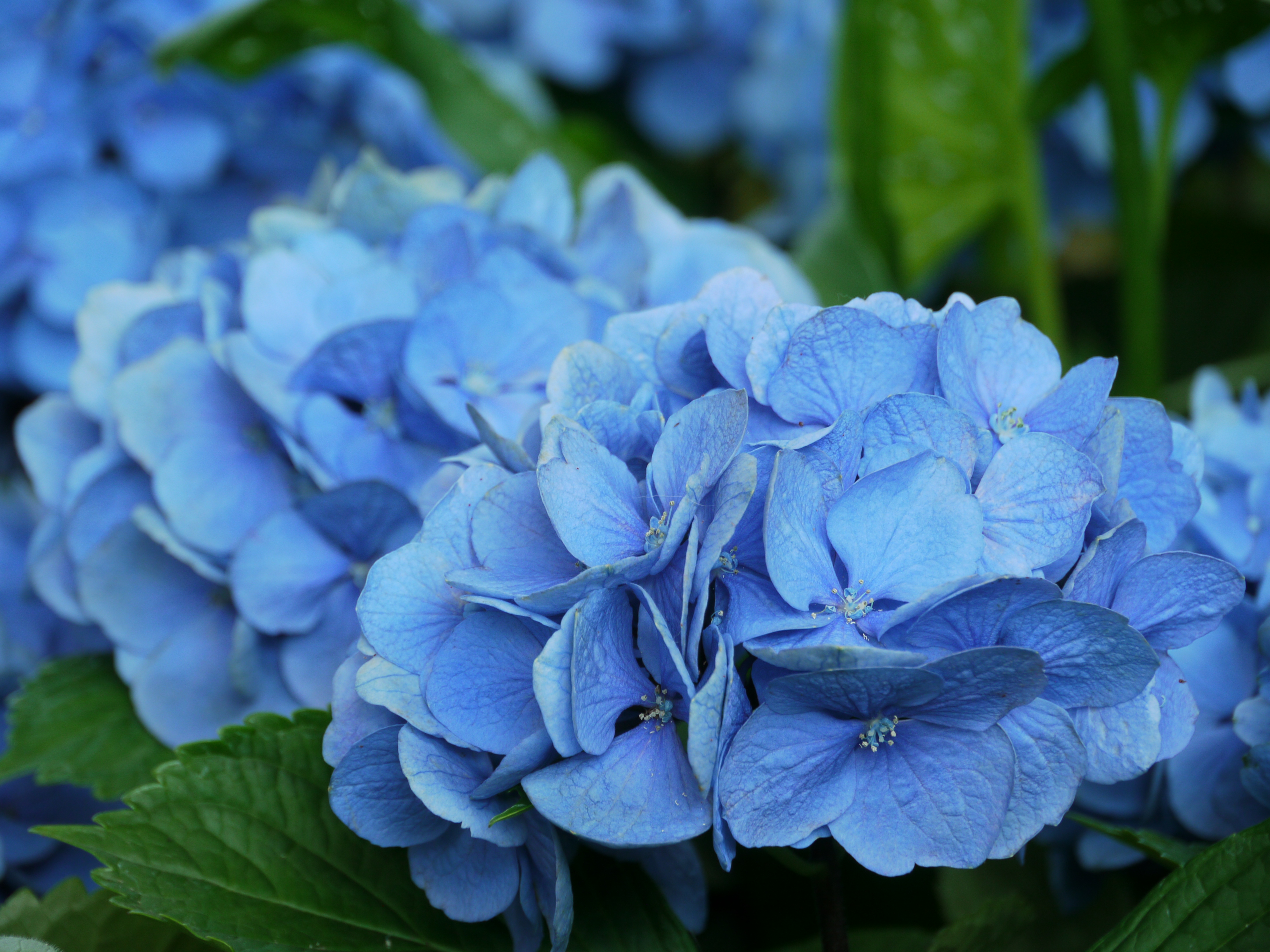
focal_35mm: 281
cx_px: 636
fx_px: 10309
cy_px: 475
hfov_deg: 7.0
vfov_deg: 5.3
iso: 200
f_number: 5.8
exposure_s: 1/30
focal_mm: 140
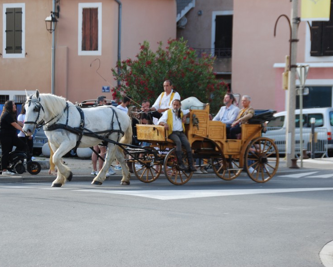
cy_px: 133
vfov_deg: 13.0
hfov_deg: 16.2
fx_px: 1173
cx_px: 145
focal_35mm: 119
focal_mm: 70
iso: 200
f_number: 5
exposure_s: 1/250
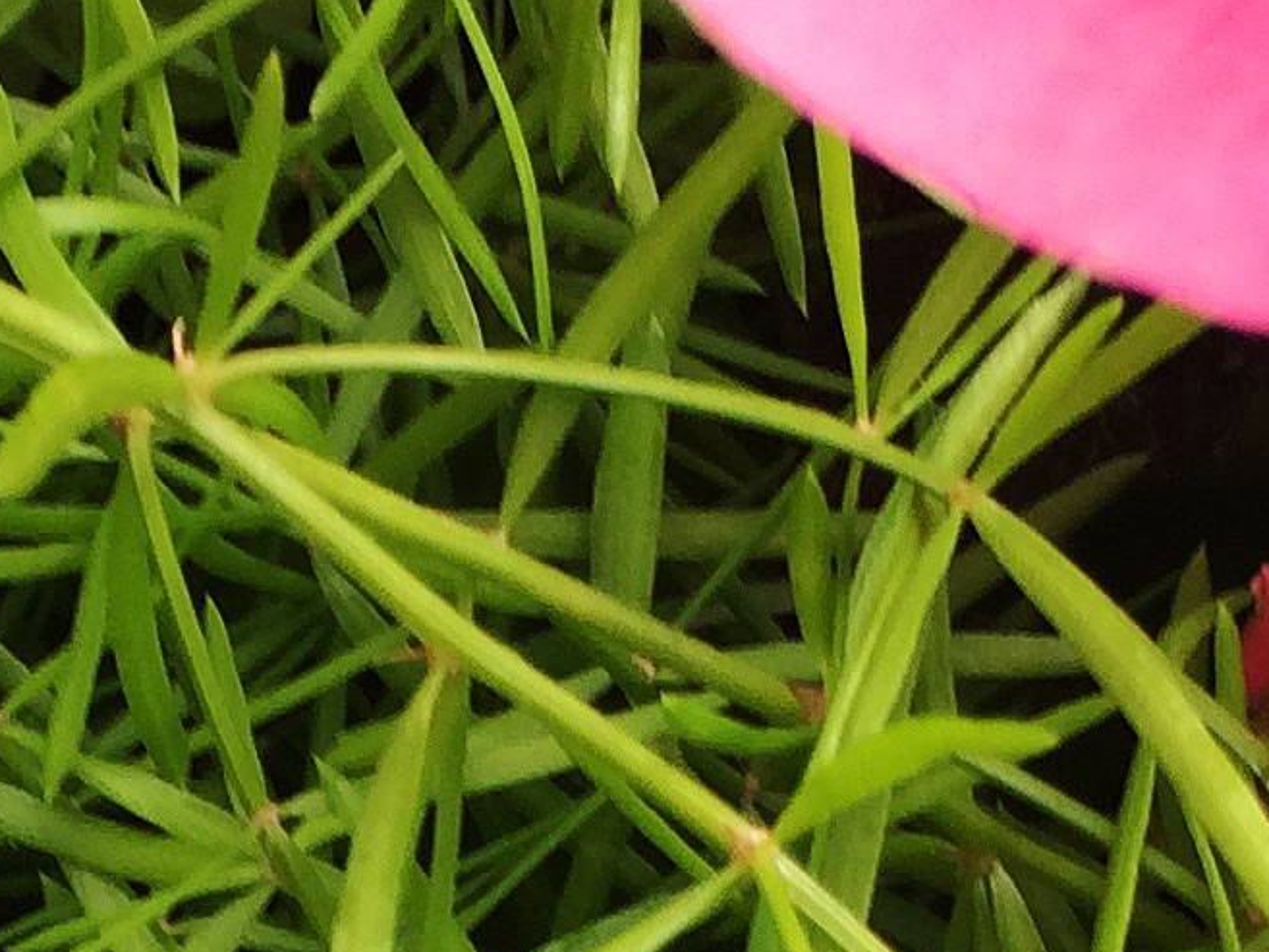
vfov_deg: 10.1
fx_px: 5280
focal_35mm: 144
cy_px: 1305
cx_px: 224
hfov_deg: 13.6
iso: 50
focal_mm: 4.15
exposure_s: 1/60
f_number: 2.2
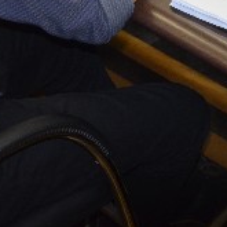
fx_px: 1054
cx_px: 288
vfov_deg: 11.1
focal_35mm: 142
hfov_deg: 12.0
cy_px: -235
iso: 900
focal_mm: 18
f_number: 3.5
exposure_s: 1/60
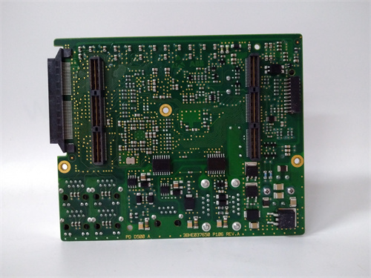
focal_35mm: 27
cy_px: 139
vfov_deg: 51.4
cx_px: 186
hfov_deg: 65.3
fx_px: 289
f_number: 2
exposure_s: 1/33
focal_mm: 3.79
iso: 655
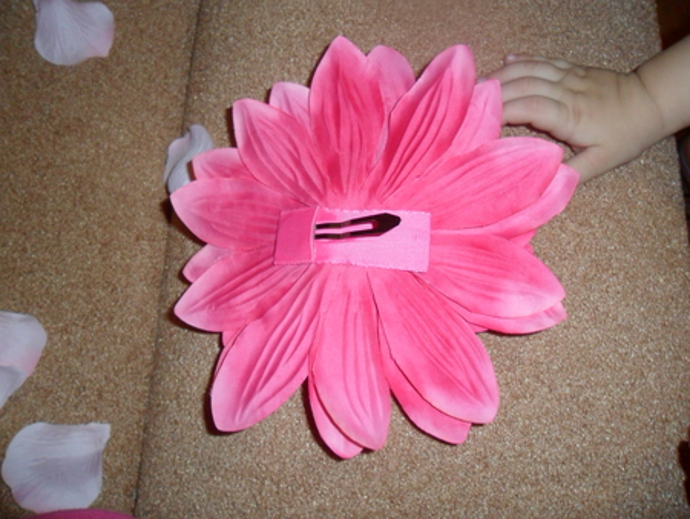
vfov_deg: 51.4
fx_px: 538
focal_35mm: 27
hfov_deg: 65.3
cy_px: 260
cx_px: 345
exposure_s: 1/45
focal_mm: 4.9
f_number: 3.5
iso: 200
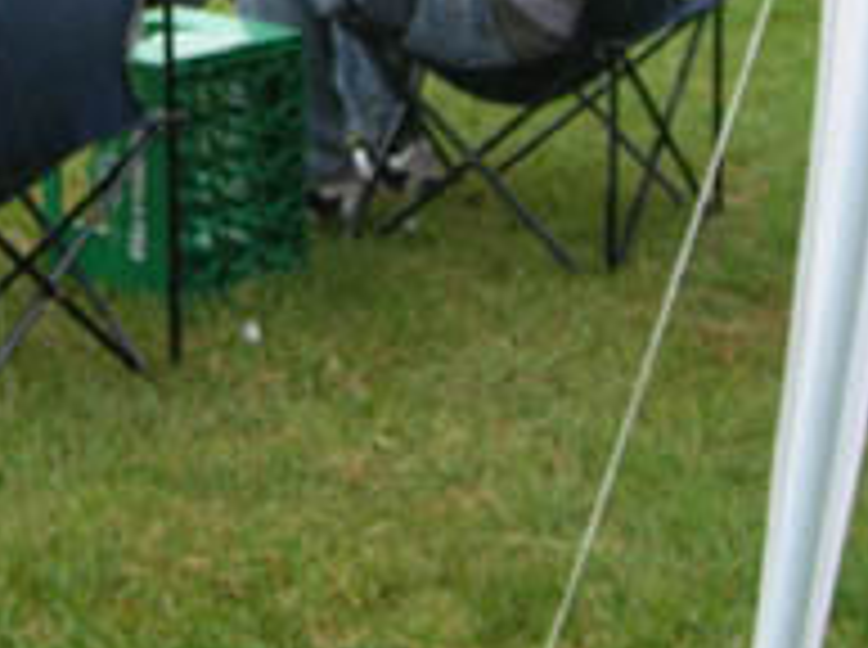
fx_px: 2803
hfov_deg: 17.5
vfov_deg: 12.6
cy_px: -263
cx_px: 175
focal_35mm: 112
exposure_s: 1/68.5
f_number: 2.7
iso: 50
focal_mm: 6
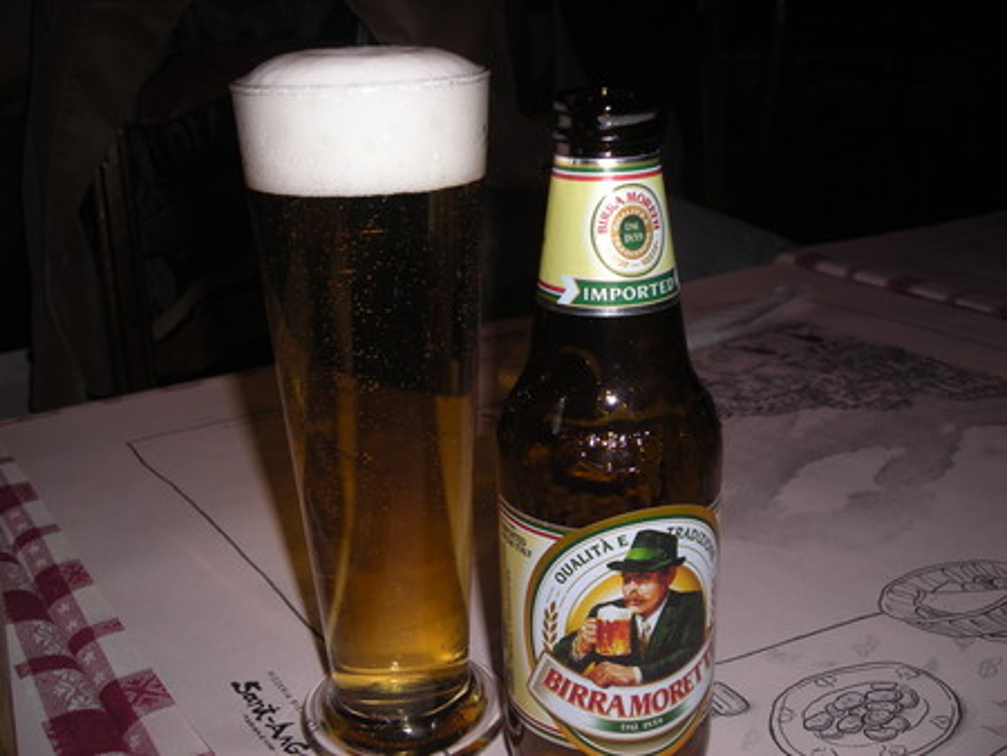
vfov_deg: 37.8
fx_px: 1106
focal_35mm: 38
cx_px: 504
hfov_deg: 49.0
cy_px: 378
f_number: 6.4
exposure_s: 1/60
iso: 50
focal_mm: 6.3
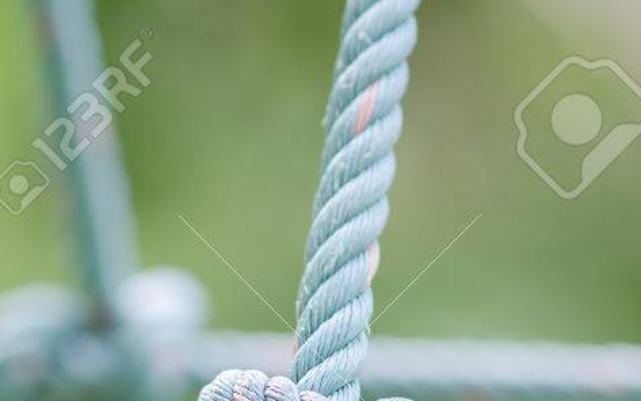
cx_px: -172
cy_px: 566
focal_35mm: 356
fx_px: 6228
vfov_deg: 3.7
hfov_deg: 5.9
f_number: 2.8
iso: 100
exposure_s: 1/80
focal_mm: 85
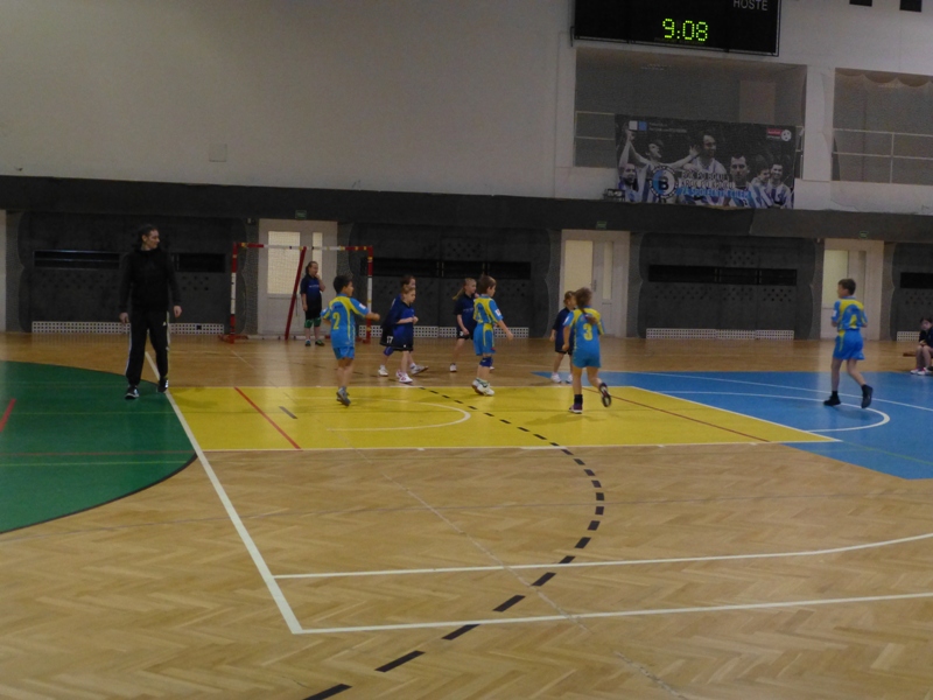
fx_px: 1267
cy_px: 350
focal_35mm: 47
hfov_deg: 40.4
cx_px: 466
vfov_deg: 30.9
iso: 800
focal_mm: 8.5
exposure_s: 1/60
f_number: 4.2
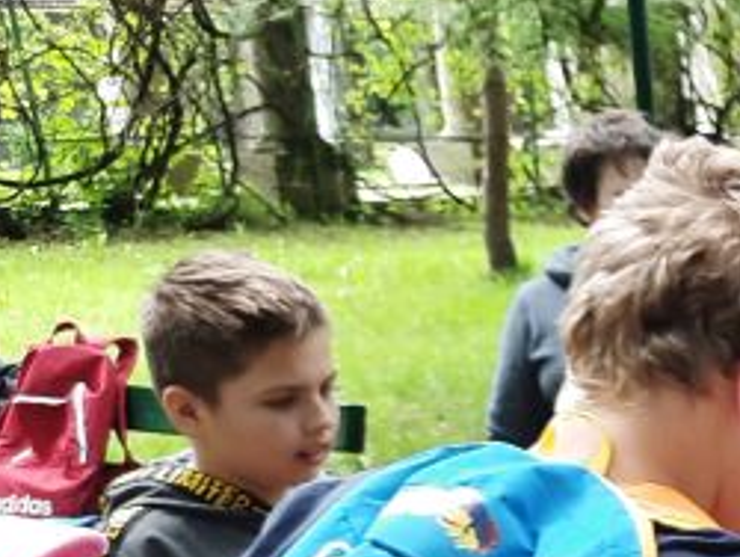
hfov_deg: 17.7
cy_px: 692
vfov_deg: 15.7
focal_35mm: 90
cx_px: 1317
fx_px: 1926
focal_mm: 4.6
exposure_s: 1/50
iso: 32
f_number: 2
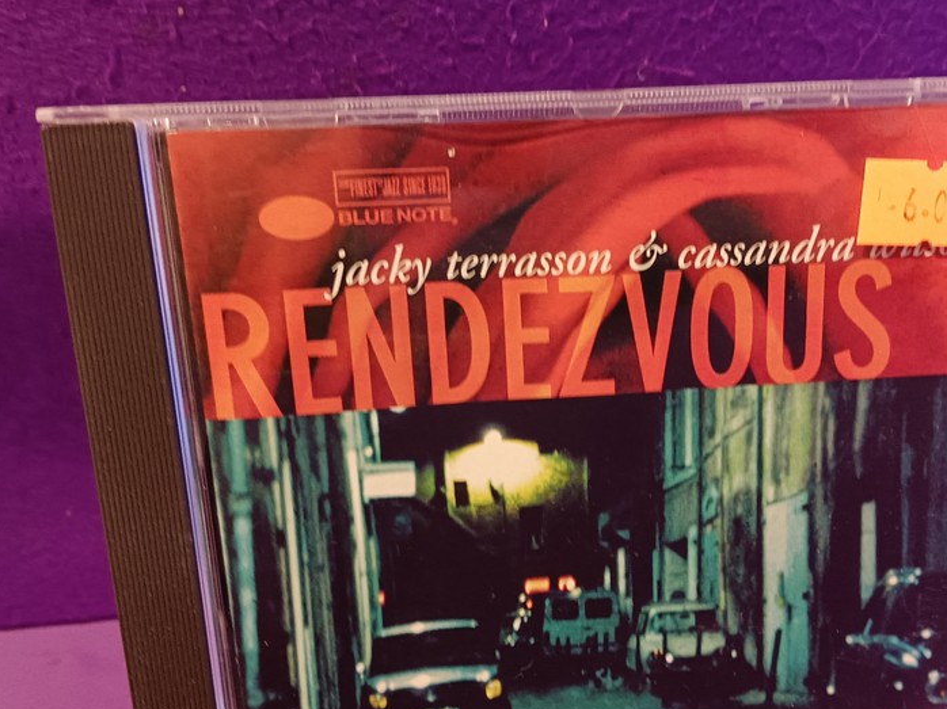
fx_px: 1039
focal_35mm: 38
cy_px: 486
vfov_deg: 37.2
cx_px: 556
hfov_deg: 48.8
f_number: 1.8
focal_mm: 3.96
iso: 1105
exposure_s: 1/33.3
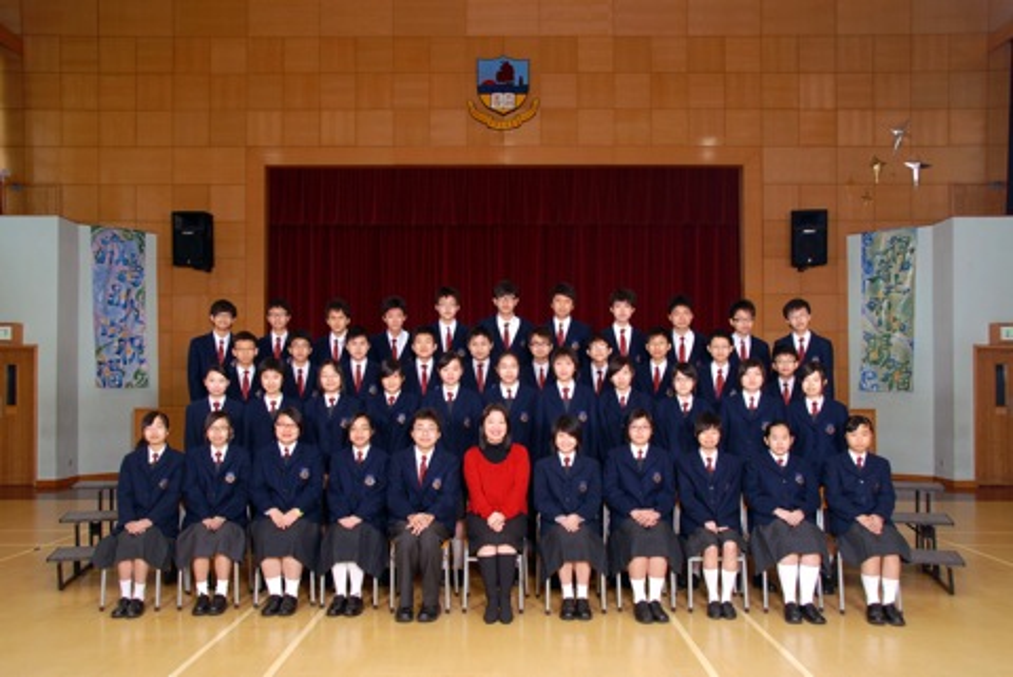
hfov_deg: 61.9
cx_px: 506
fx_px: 845
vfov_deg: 43.7
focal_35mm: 30
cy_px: 338
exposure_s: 1/13
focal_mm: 20
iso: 100
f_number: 7.1
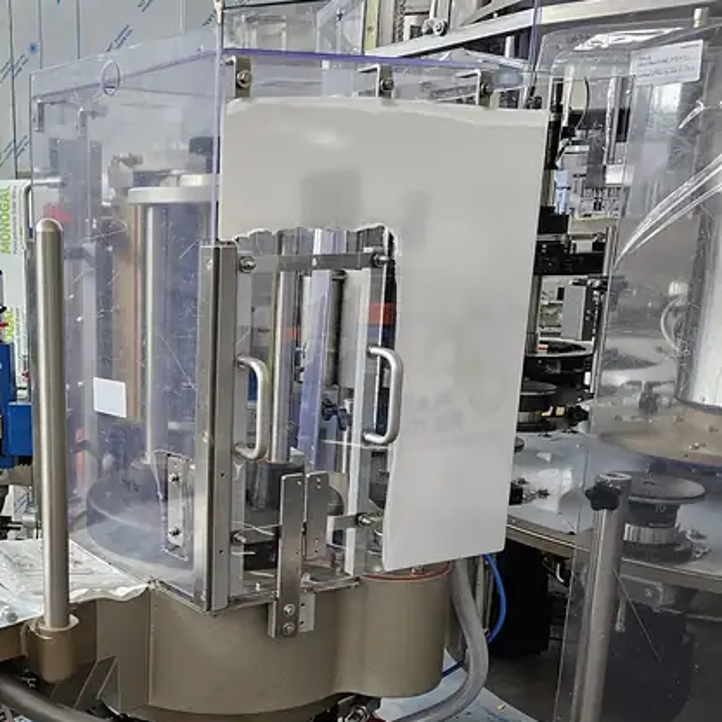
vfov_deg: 42.5
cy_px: 450
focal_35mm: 39
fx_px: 920
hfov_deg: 40.4
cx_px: 106
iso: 200
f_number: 1.7
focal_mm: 6.3
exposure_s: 1/180
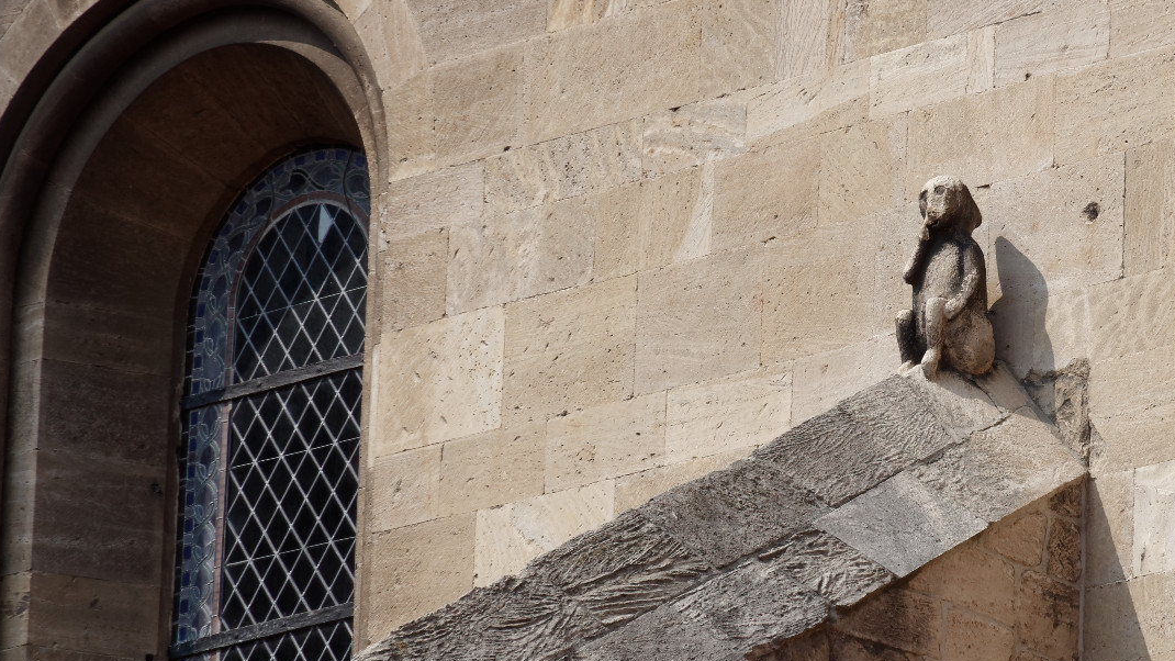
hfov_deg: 5.3
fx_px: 12619
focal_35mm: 405
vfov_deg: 3.0
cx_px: 962
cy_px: 256
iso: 100
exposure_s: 1/320
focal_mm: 135
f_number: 11
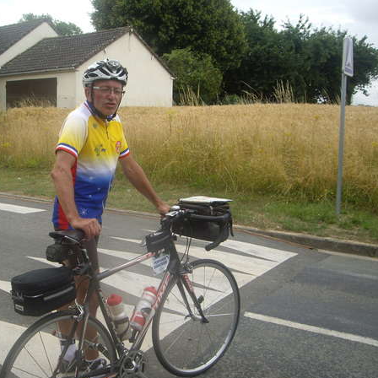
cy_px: 189
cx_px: 139
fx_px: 556
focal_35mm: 45
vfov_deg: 37.6
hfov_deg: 37.3
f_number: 4.3
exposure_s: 1/250
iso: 50
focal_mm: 6.2
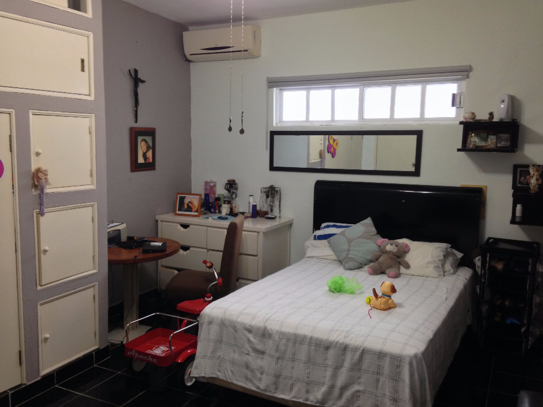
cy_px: 204
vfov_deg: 42.9
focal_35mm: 33
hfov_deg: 55.4
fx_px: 518
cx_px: 272
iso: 125
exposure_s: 1/20
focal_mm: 4.12
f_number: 2.4
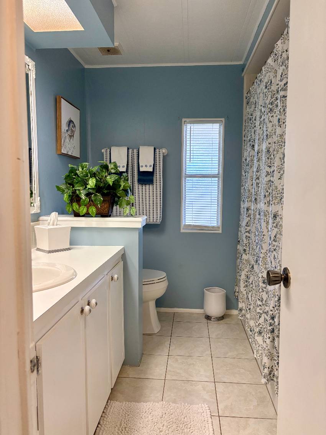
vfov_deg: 67.3
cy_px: 218
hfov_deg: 53.1
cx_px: 163
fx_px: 326
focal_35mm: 26
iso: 160
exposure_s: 1/120
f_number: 1.6
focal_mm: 5.96
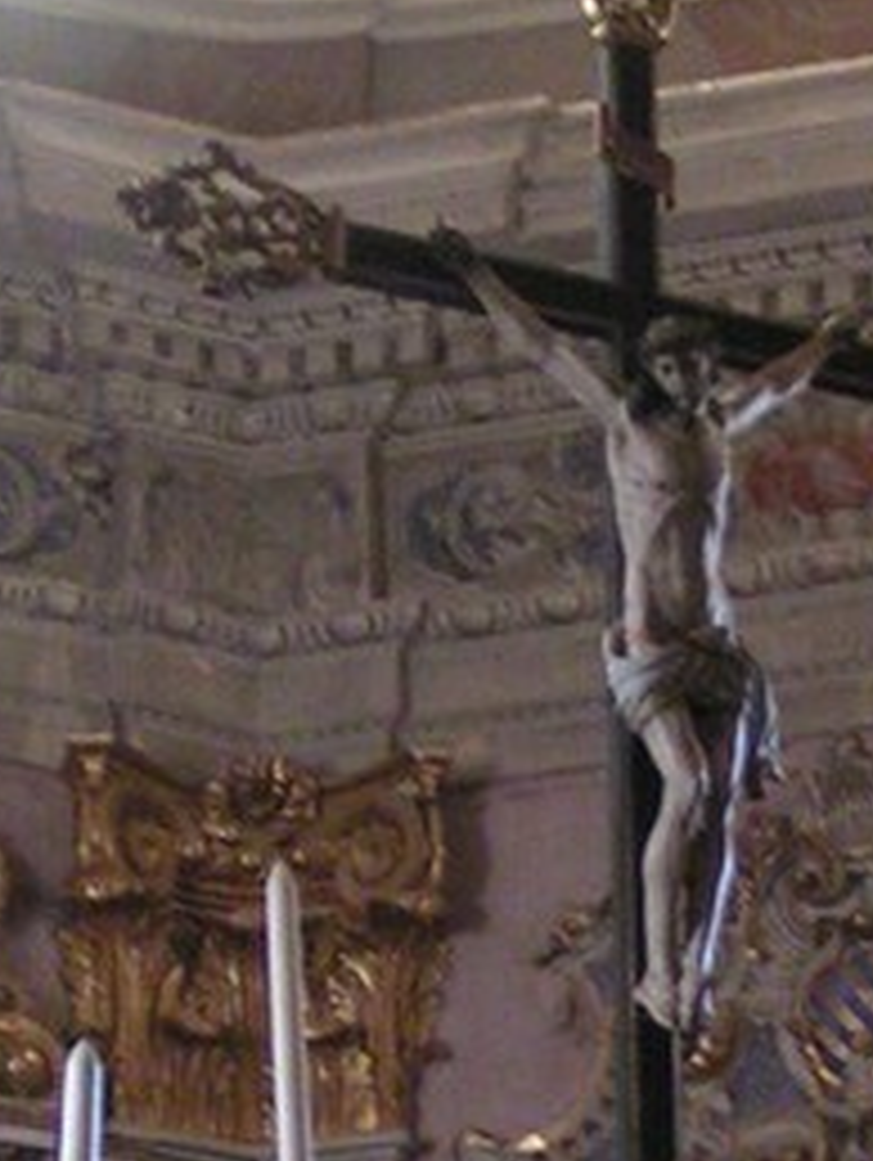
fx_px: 5271
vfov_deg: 12.4
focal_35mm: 157
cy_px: 1118
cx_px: 720
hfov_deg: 9.4
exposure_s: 1/8
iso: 200
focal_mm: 5.8
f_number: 2.8
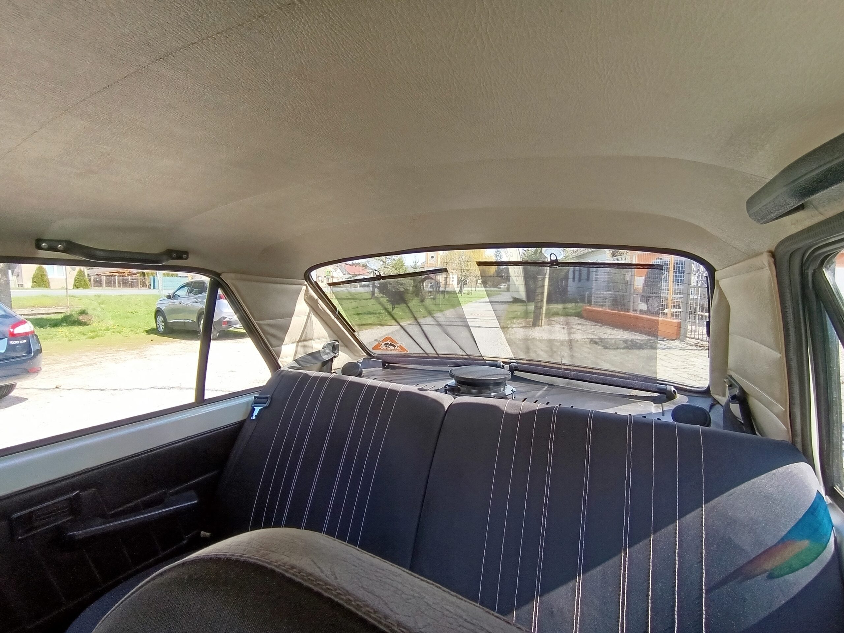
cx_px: 422
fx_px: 390
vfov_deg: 78.1
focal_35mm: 16
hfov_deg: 94.5
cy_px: 316
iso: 50
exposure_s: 1/121
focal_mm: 1.65
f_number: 2.2
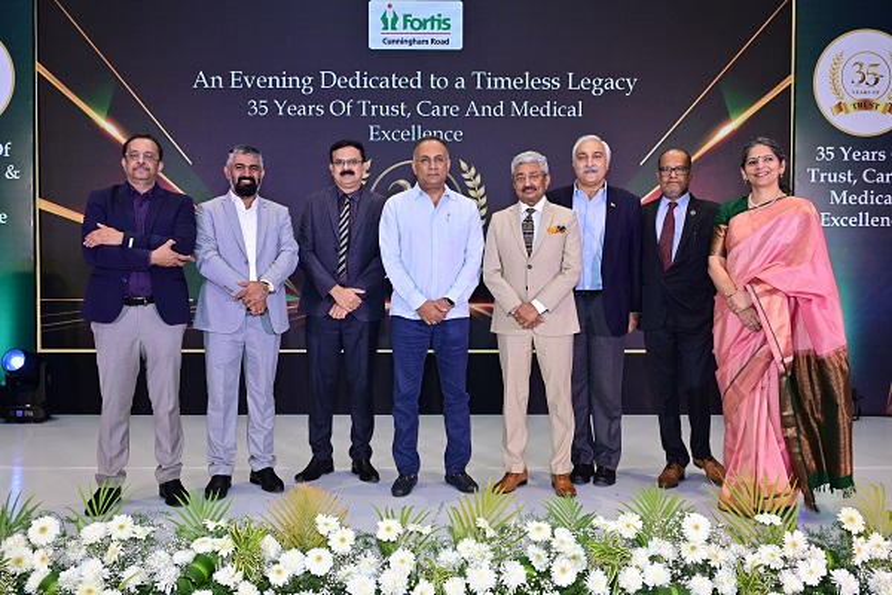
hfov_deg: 60.3
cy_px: 298
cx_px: 446
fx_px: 768
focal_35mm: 31
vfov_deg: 42.3
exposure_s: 1/160
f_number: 6.3
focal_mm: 31
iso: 1000
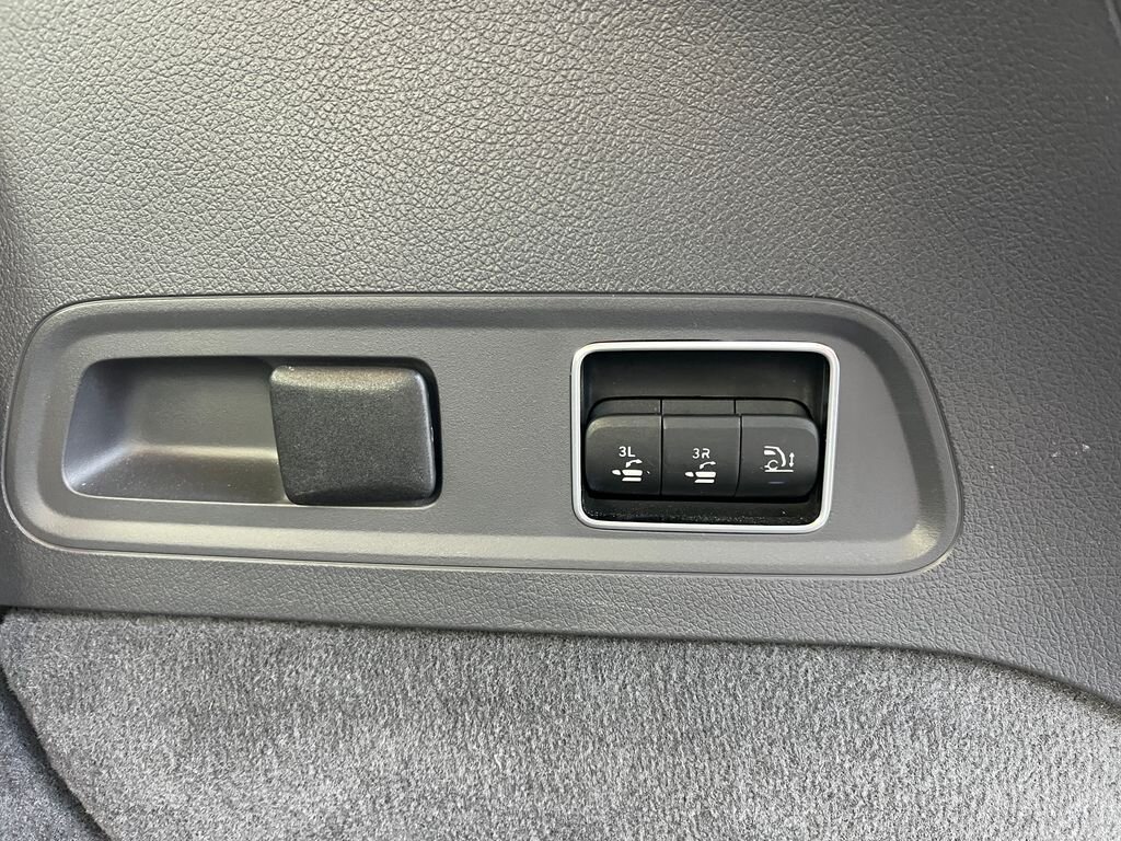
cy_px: 420
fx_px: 842
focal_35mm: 26
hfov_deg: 67.3
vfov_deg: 53.1
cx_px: 560
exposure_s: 1/60
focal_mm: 5.1
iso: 500
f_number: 1.6
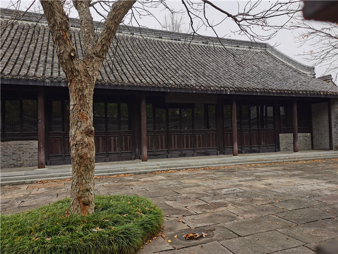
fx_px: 264
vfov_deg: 51.4
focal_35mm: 27
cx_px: 169
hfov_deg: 65.3
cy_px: 127
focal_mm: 5.58
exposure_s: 1/365
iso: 50
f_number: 1.8
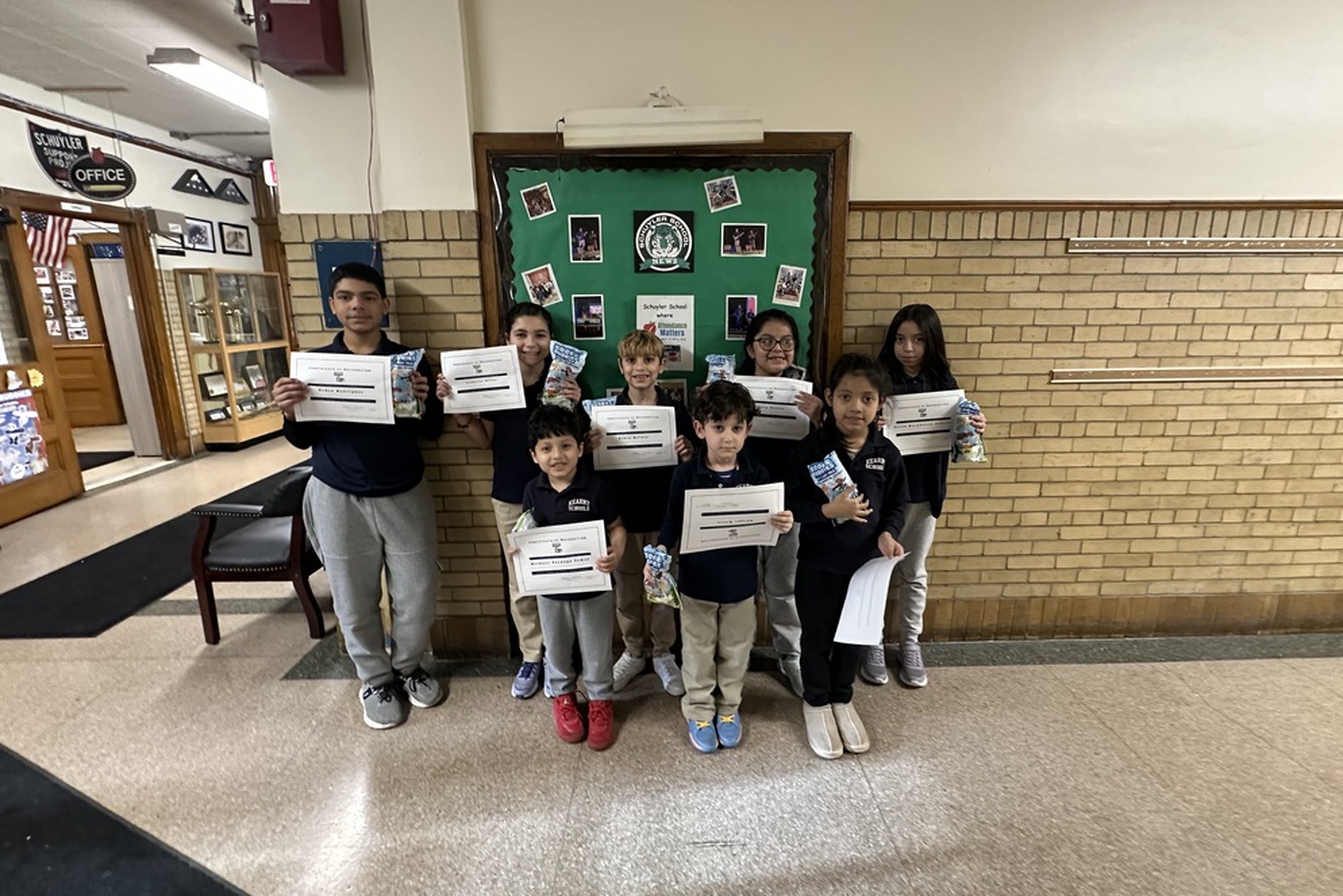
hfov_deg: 100.4
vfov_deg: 77.2
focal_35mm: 15
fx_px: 560
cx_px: 684
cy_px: 412
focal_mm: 2.22
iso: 1000
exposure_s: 1/40
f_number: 2.2
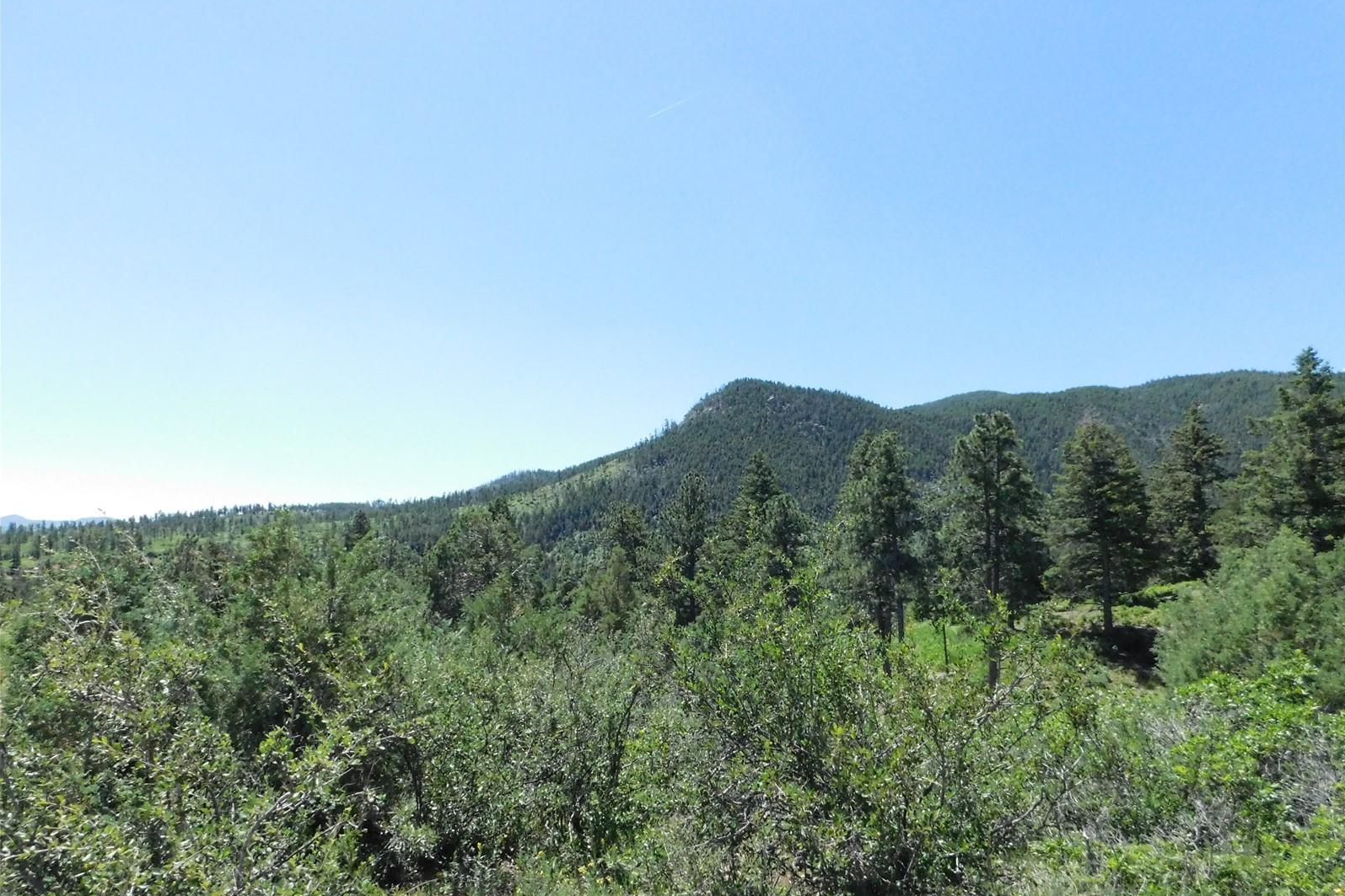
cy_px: 468
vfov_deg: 53.1
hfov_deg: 73.7
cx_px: 674
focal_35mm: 24
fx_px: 897
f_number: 6
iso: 800
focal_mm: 4
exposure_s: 1/1500
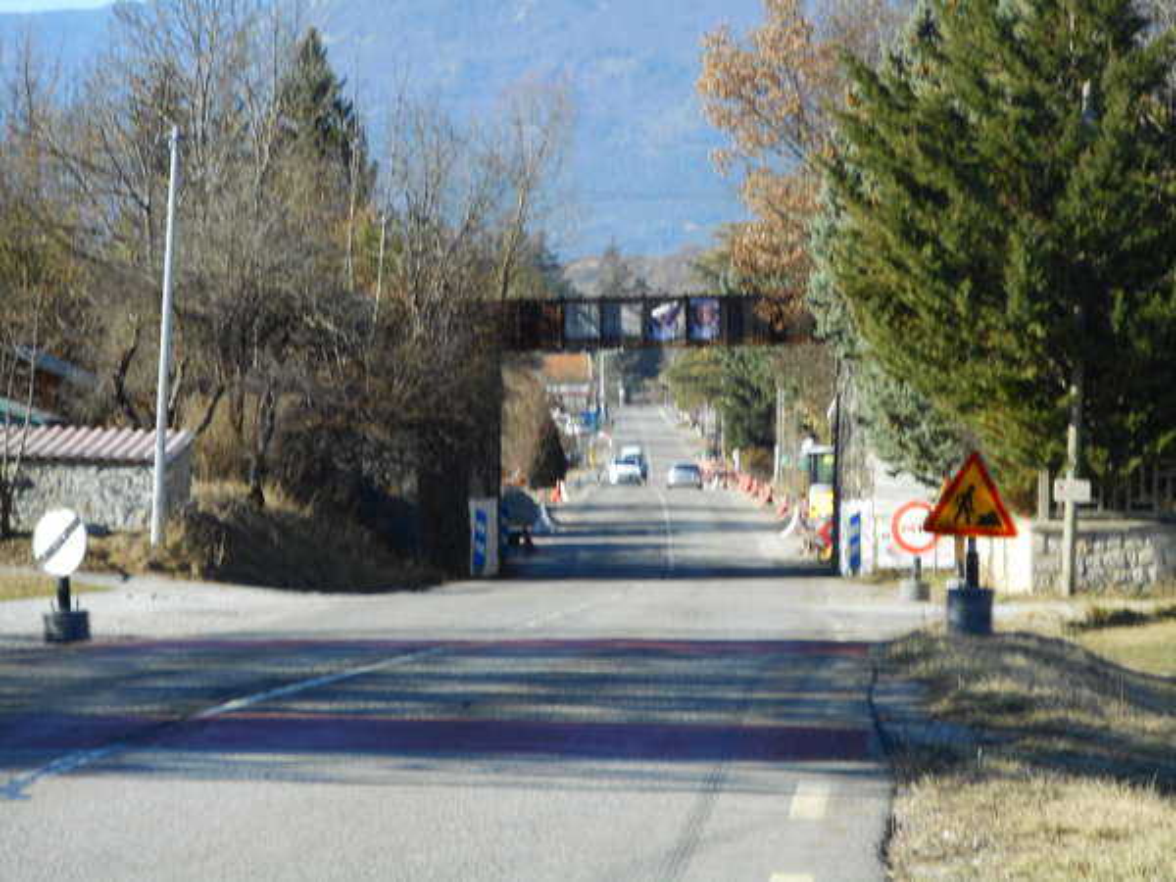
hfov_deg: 9.9
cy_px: 441
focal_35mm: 200
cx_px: 588
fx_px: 6795
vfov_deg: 7.4
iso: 80
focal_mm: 36
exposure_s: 1/125
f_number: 6.6
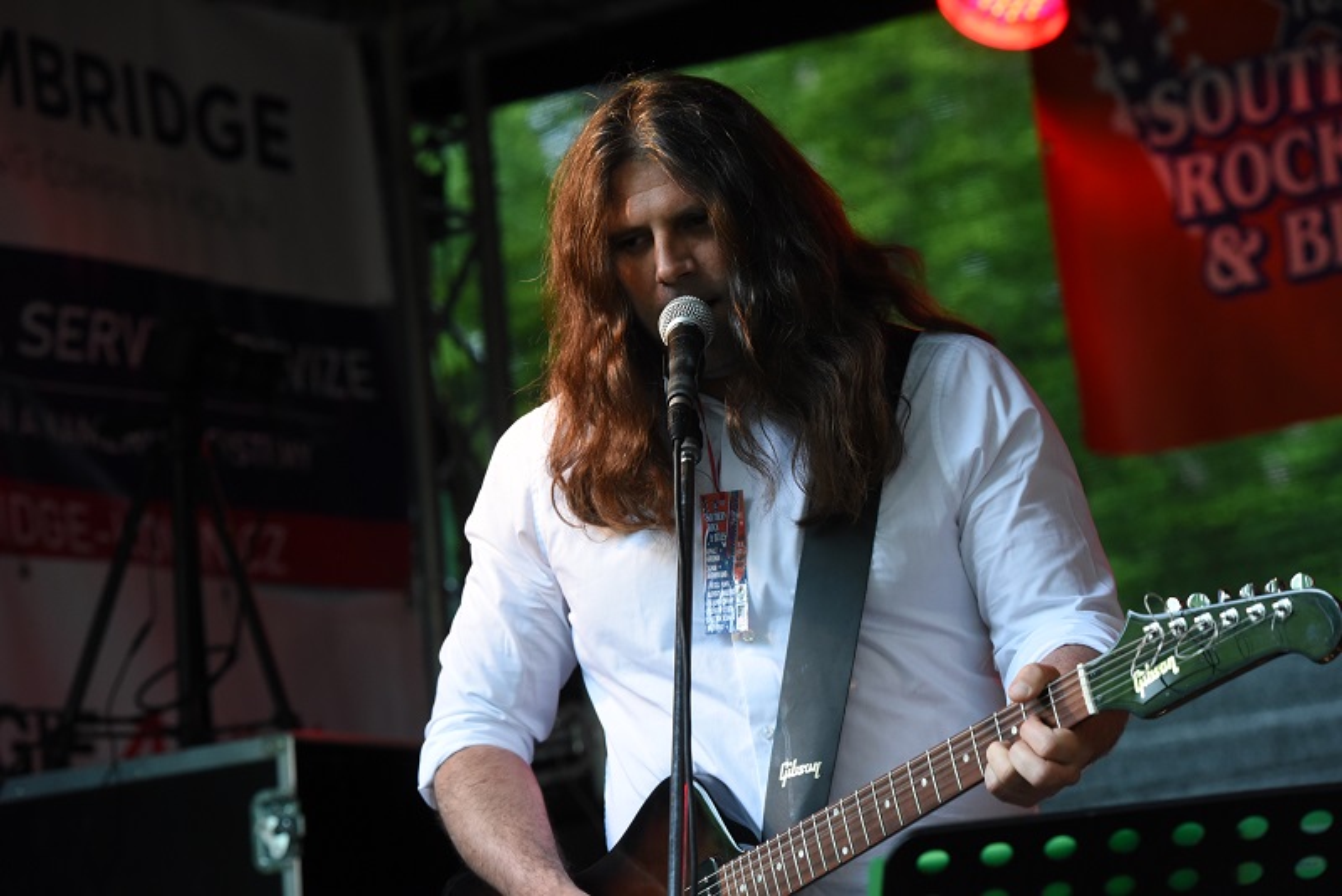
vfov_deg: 10.6
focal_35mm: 130
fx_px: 4848
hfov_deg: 15.8
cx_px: 671
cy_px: 448
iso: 3200
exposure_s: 1/160
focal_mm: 130
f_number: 5.6
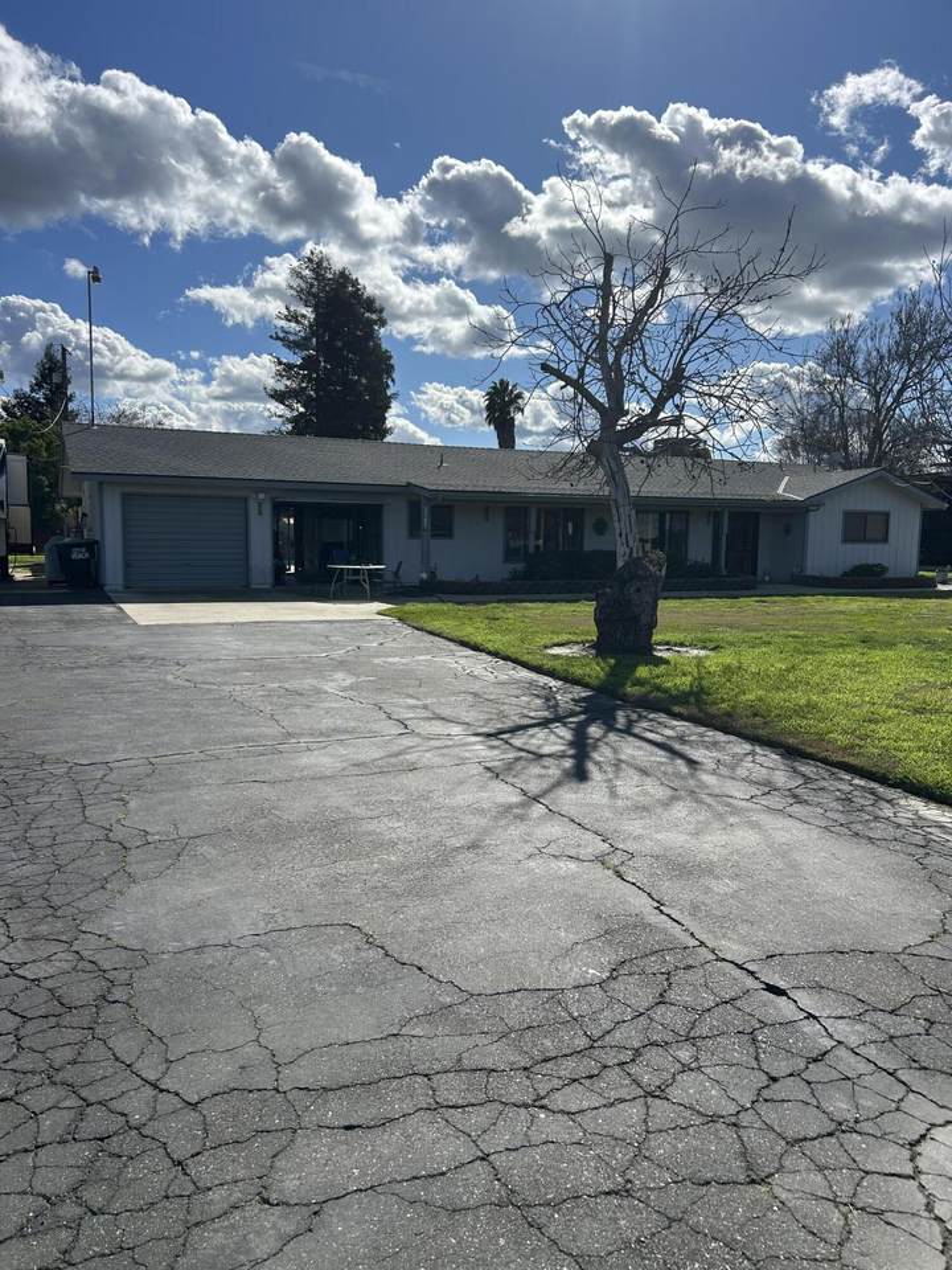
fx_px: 953
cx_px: 476
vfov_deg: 67.3
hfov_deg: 53.1
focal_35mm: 26
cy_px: 635
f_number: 1.5
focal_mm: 5.7
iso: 50
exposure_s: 1/8696
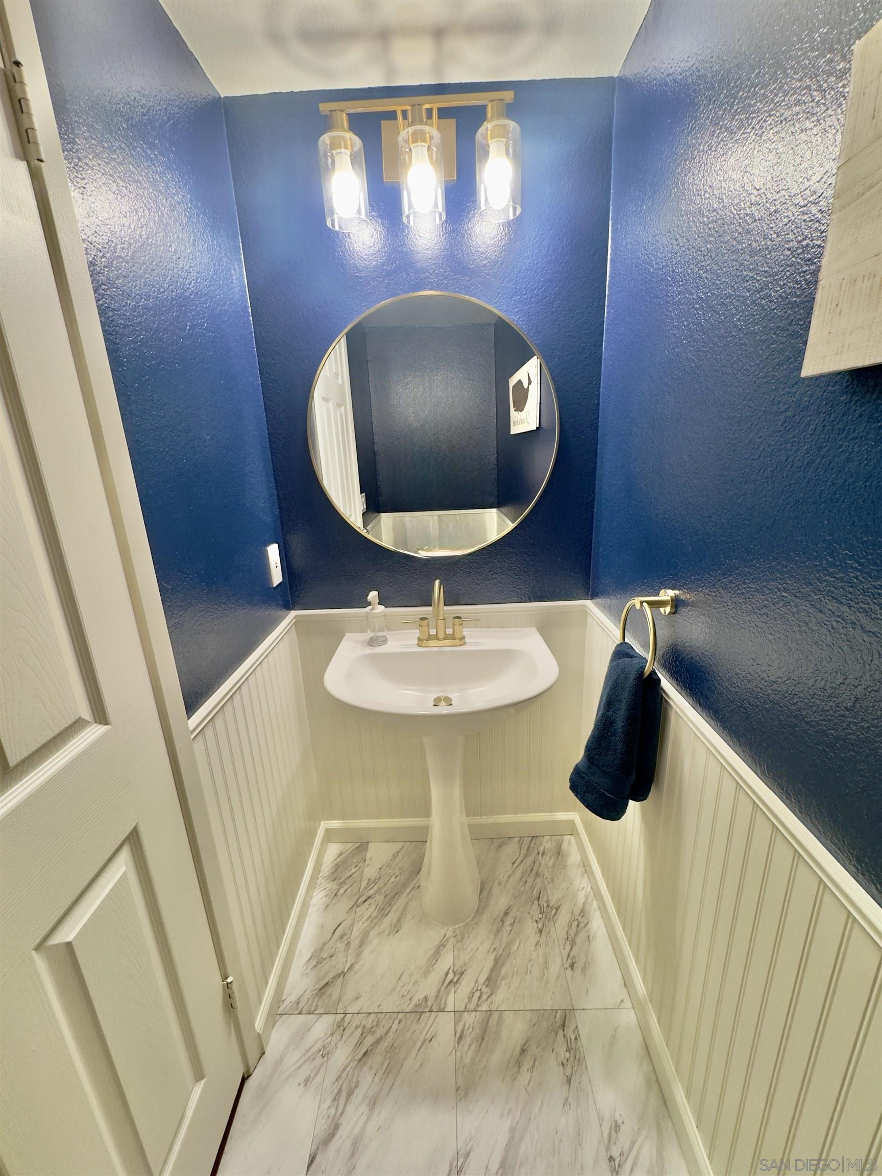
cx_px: 441
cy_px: 588
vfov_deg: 102.1
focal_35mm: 14
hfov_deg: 85.7
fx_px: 476
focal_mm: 2.22
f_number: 2.2
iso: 160
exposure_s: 1/60
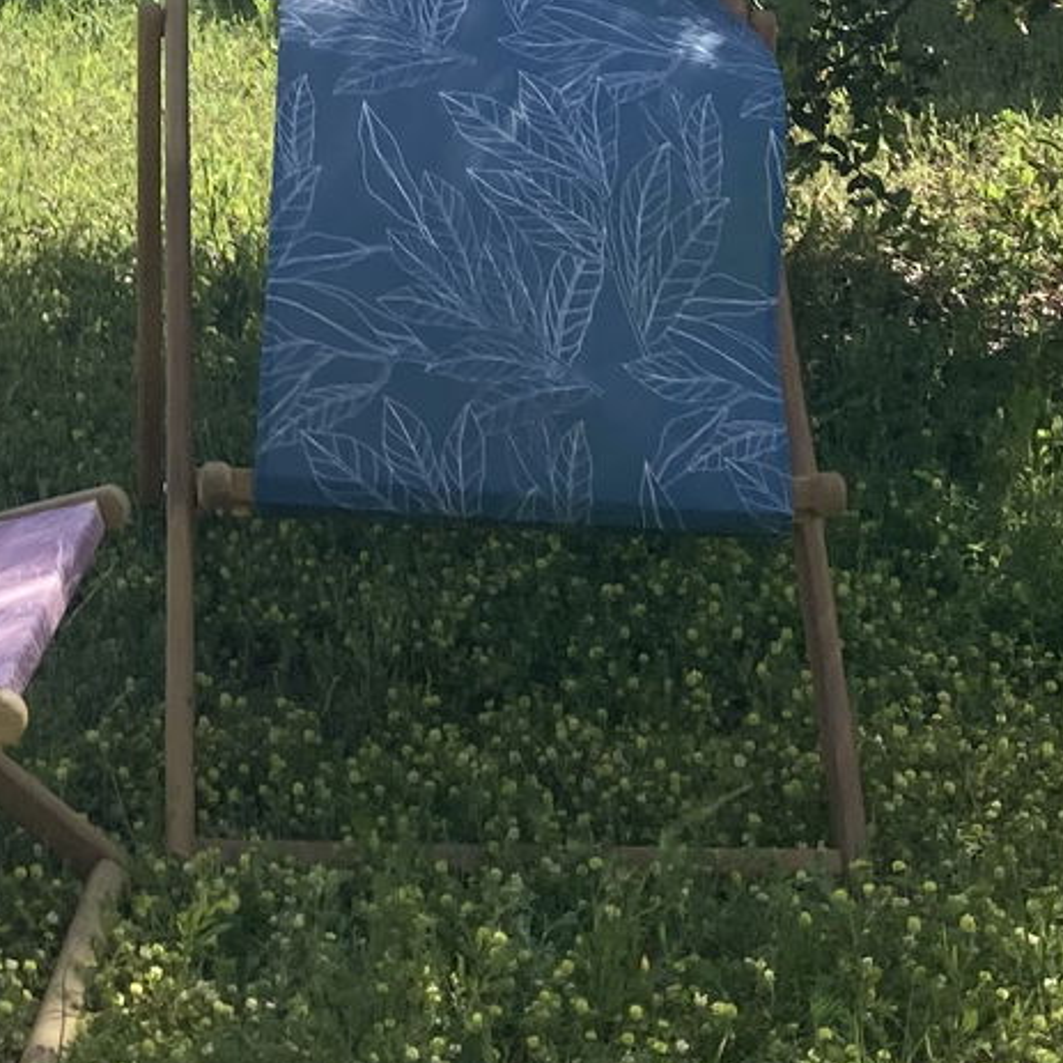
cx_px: -16
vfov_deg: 14.6
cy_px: -366
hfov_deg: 15.0
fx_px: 3961
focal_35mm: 114
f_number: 1.8
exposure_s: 1/1412
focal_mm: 3.99
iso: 20
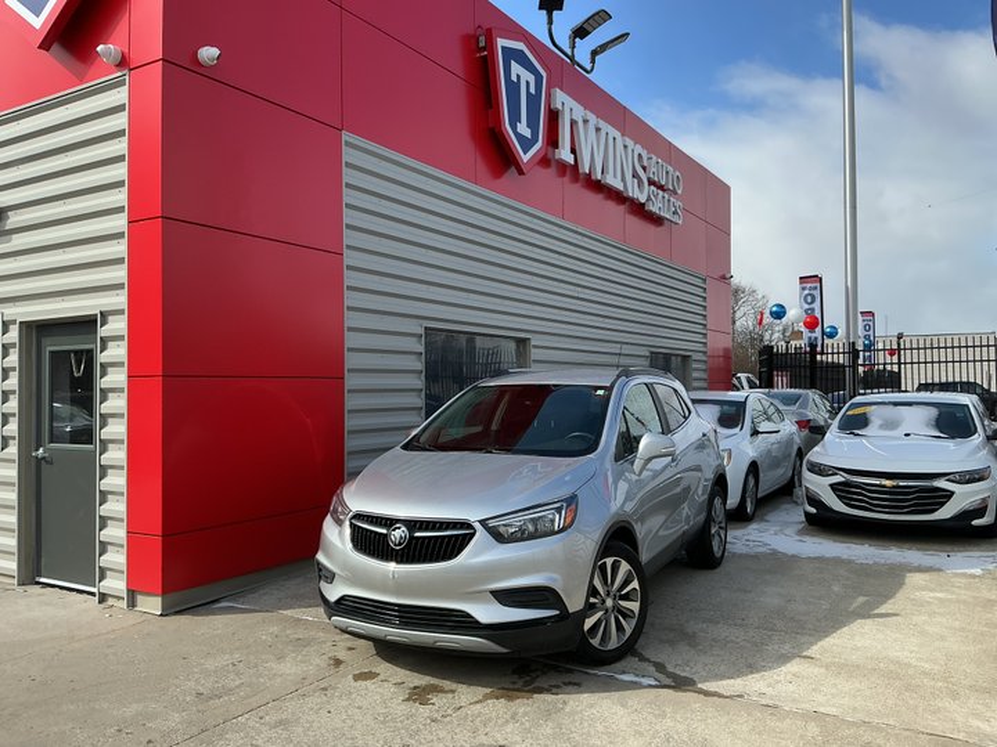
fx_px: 835
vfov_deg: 48.2
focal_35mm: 29
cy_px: 374
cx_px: 498
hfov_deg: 61.7
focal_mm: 3
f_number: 1.8
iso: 25
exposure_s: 1/1311
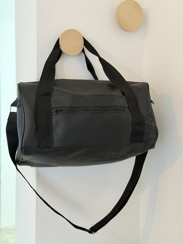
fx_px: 338
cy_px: 122
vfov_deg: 39.6
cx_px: 92
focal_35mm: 48
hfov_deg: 30.3
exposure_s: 1/25
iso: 500
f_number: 1.78
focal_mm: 6.76
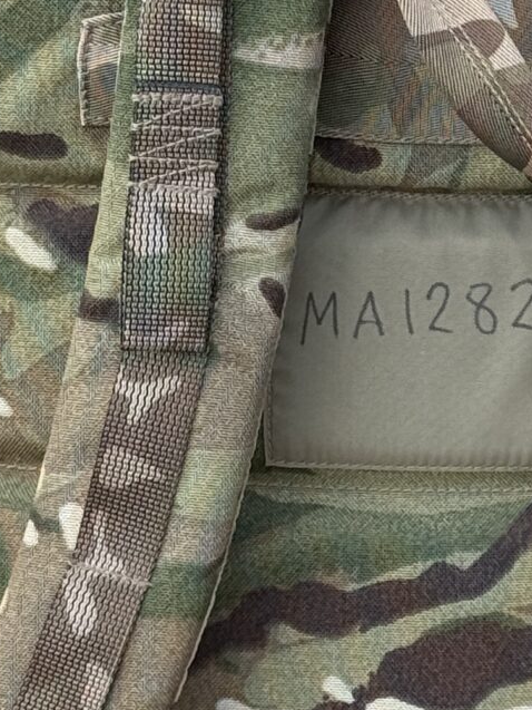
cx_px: 446
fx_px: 3954
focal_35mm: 193
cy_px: 318
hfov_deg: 7.7
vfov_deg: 10.2
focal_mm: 6.76
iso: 64
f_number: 1.78
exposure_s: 1/895
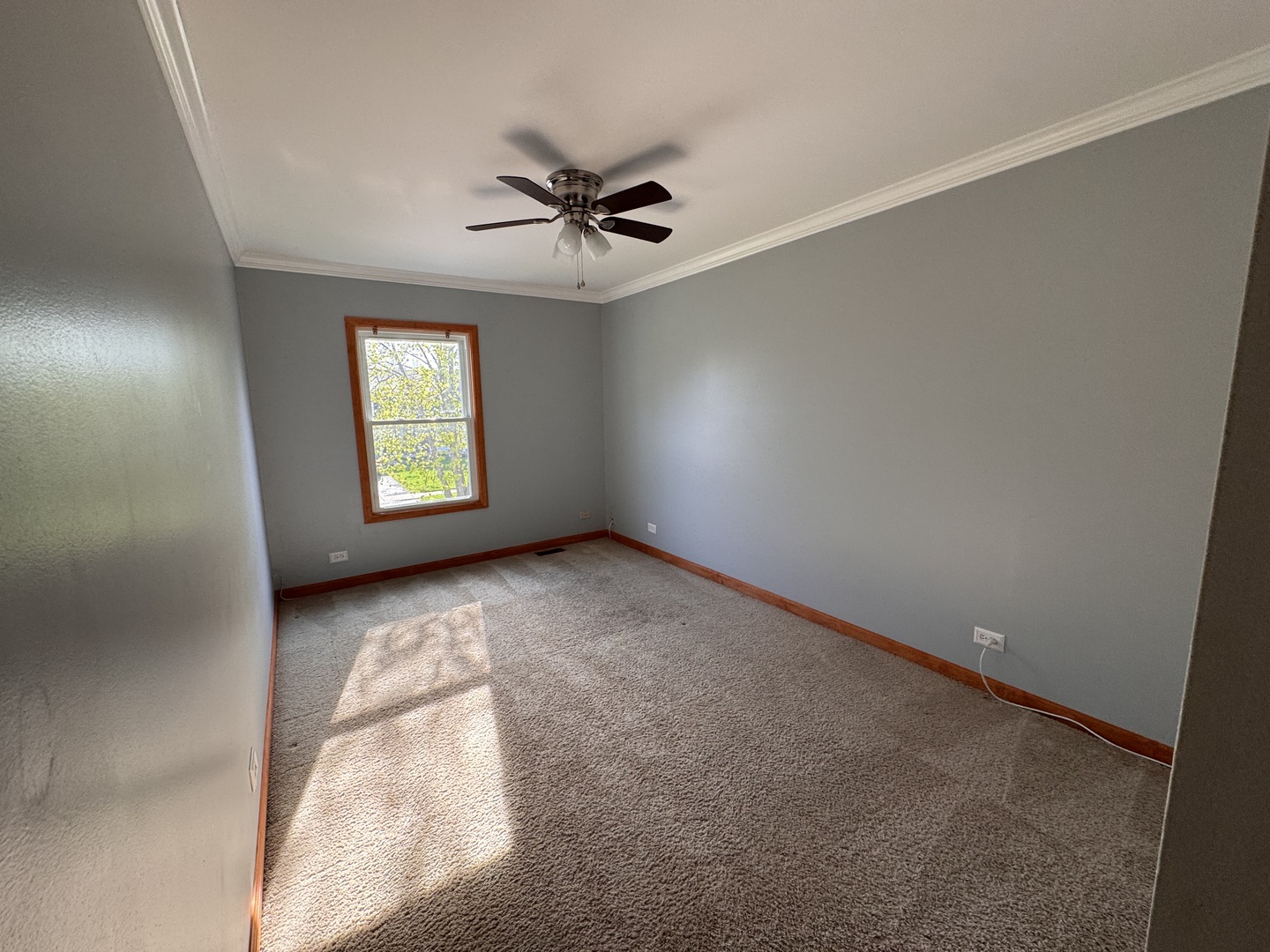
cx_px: 635
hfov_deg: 102.1
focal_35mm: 14
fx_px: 514
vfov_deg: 85.7
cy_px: 476
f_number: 2.2
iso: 125
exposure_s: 1/120
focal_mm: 2.22
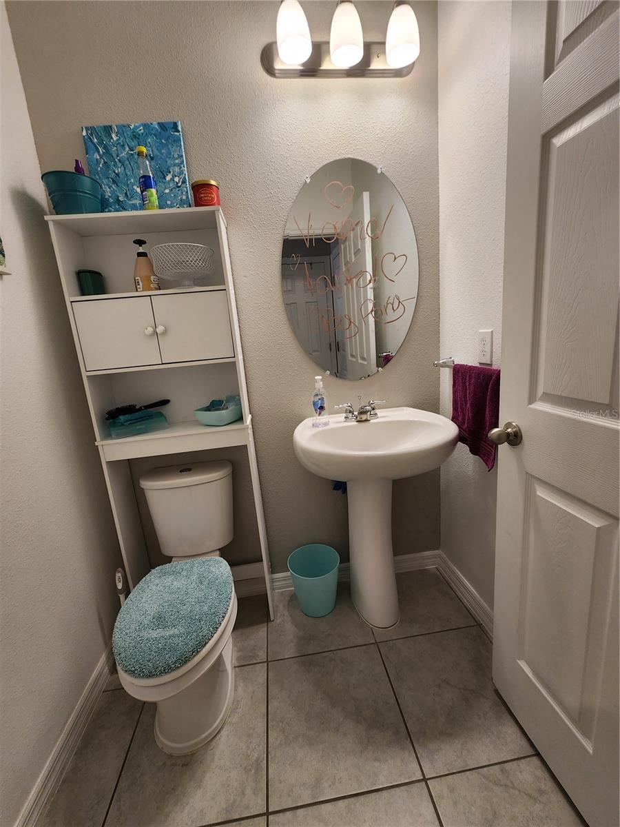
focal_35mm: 13
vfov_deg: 106.2
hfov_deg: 89.9
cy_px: 414
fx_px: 310
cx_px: 310
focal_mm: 2.2
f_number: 2.2
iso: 100
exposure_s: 1/60
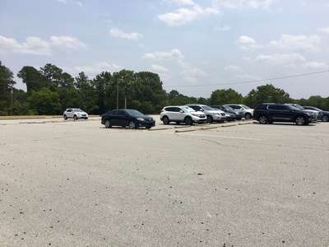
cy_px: 124
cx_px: 164
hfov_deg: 61.7
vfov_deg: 48.2
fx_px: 276
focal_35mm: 29
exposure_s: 1/3077
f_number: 2.2
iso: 25
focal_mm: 4.15
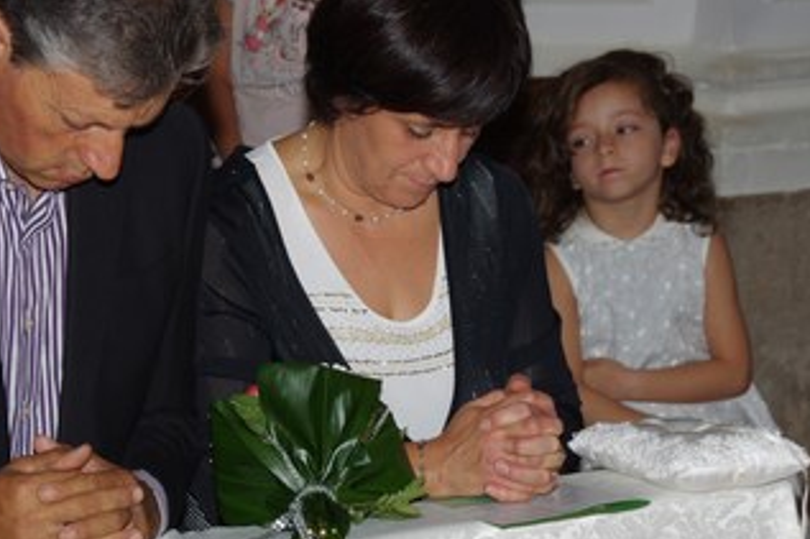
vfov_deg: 8.0
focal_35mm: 172
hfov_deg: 11.9
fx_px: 3868
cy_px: 295
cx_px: 230
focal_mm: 73
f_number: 8
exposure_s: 1/60
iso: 400
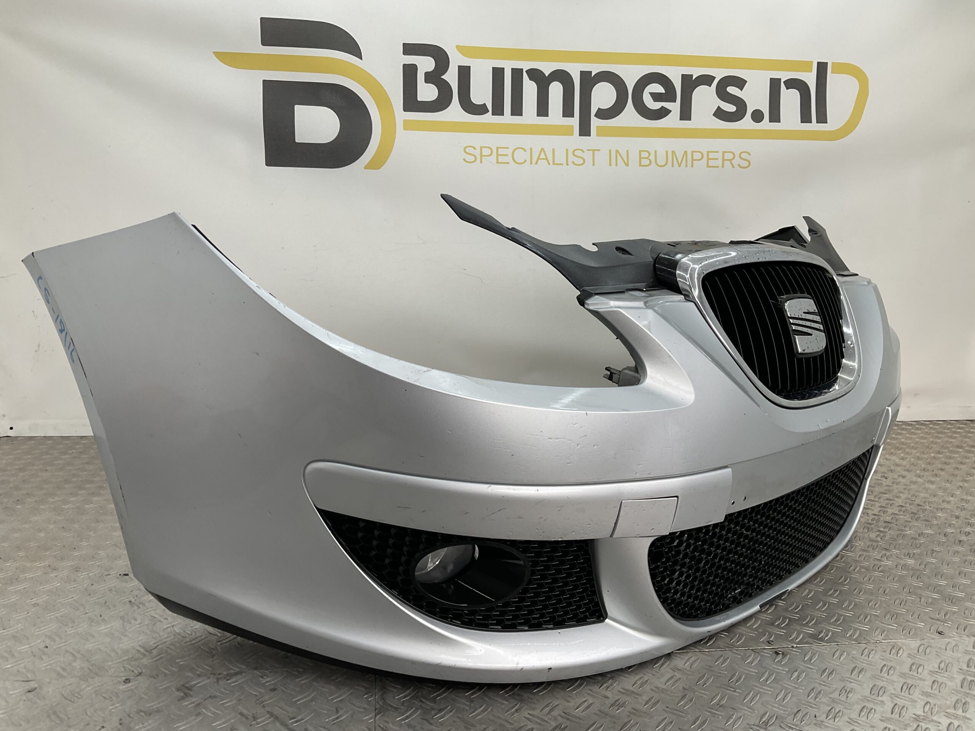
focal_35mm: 29
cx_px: 488
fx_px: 817
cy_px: 366
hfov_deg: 61.7
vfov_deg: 48.2
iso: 16
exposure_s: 1/152
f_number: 1.8
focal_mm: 3
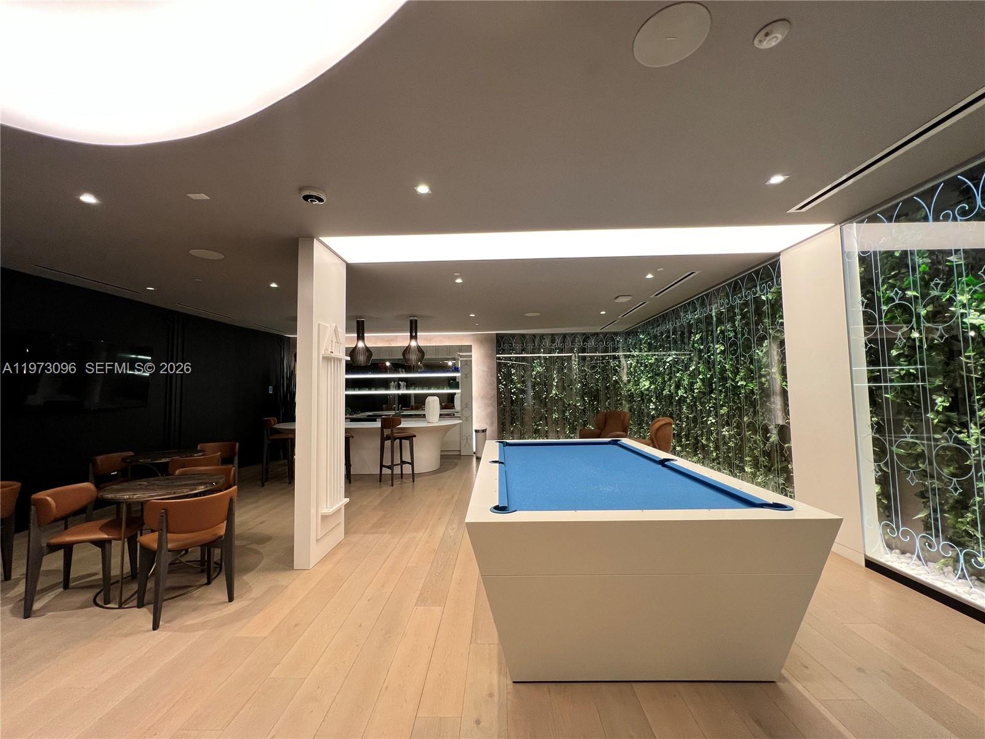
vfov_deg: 89.9
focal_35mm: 13
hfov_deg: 106.2
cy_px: 370
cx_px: 492
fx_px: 370
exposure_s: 1/68
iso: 100
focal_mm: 1.57
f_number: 1.8
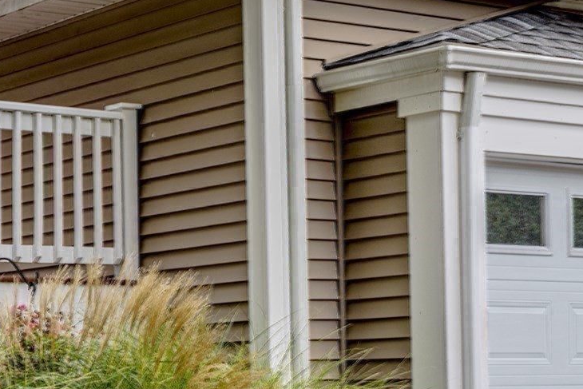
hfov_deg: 18.4
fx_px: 1636
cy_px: 286
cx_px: -226
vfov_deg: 13.5
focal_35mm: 101
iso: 100
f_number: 5.6
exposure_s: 1/125
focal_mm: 36
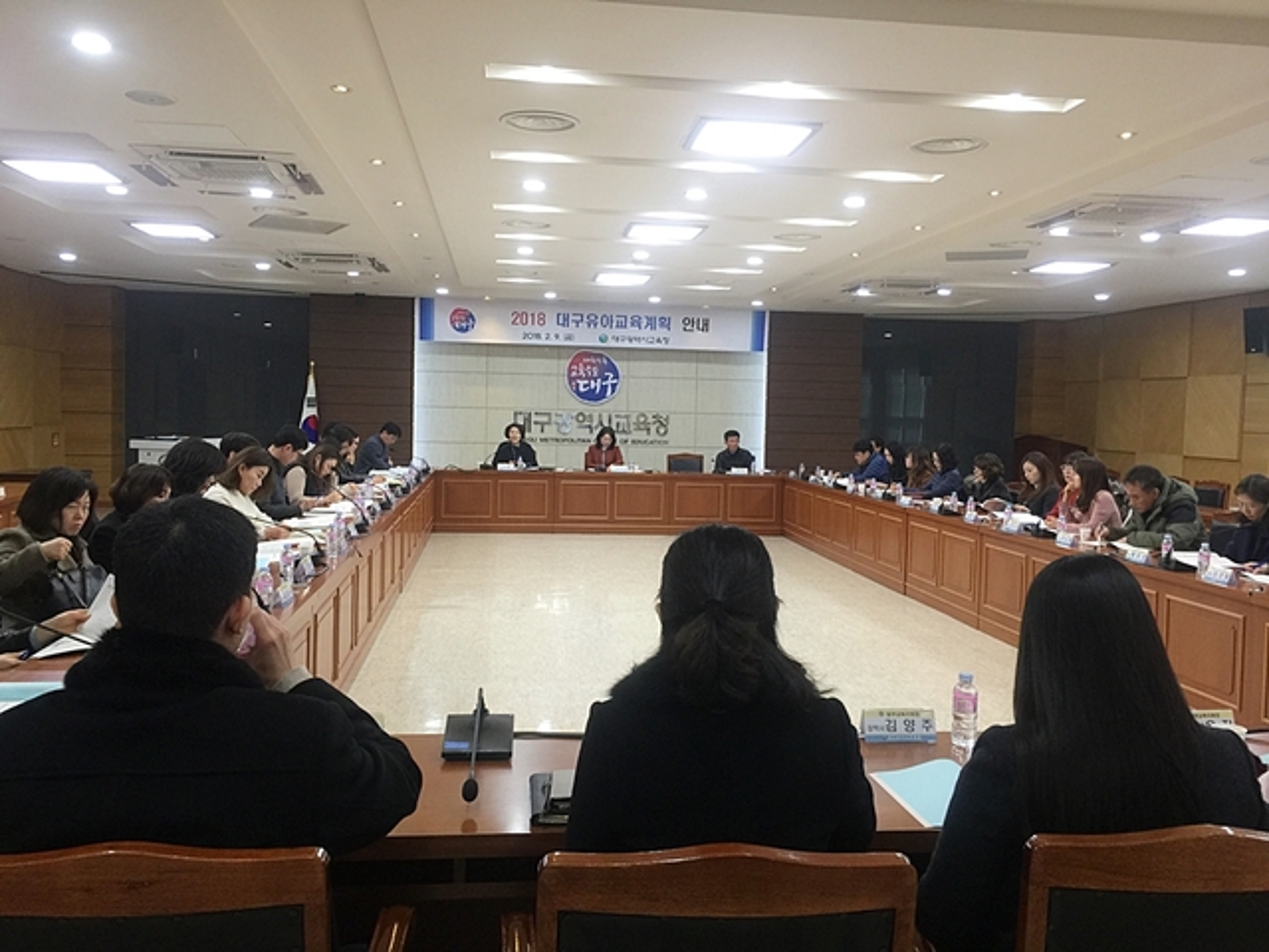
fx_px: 1063
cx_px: 634
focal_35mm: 29
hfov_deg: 61.7
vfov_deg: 48.2
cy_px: 476
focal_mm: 4.15
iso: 50
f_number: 2.2
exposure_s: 1/30
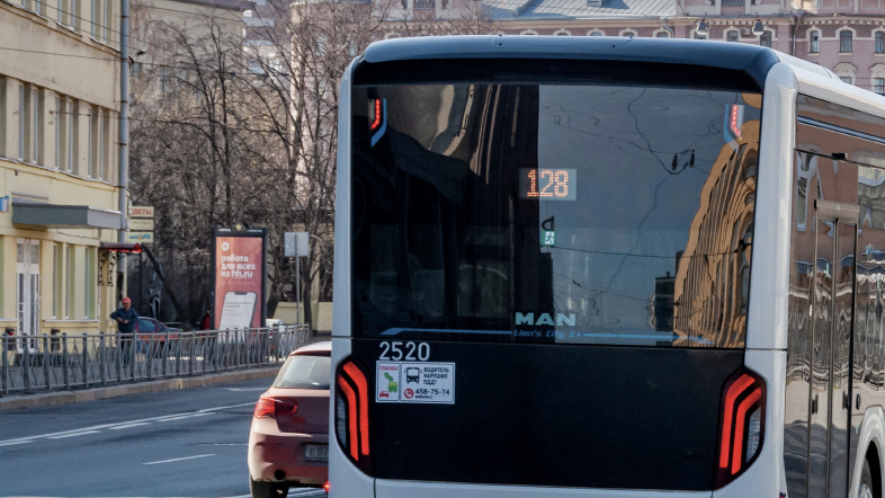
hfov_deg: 13.3
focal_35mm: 161
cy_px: 291
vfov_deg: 7.5
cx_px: 731
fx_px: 3778
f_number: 11
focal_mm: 62
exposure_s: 1/400
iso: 320
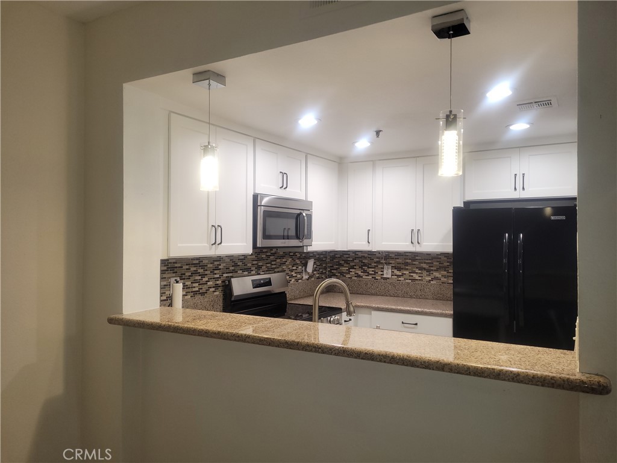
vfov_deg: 53.1
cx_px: 308
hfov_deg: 67.3
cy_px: 232
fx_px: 463
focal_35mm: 26
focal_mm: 5.4
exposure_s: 1/60
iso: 100
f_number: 1.8
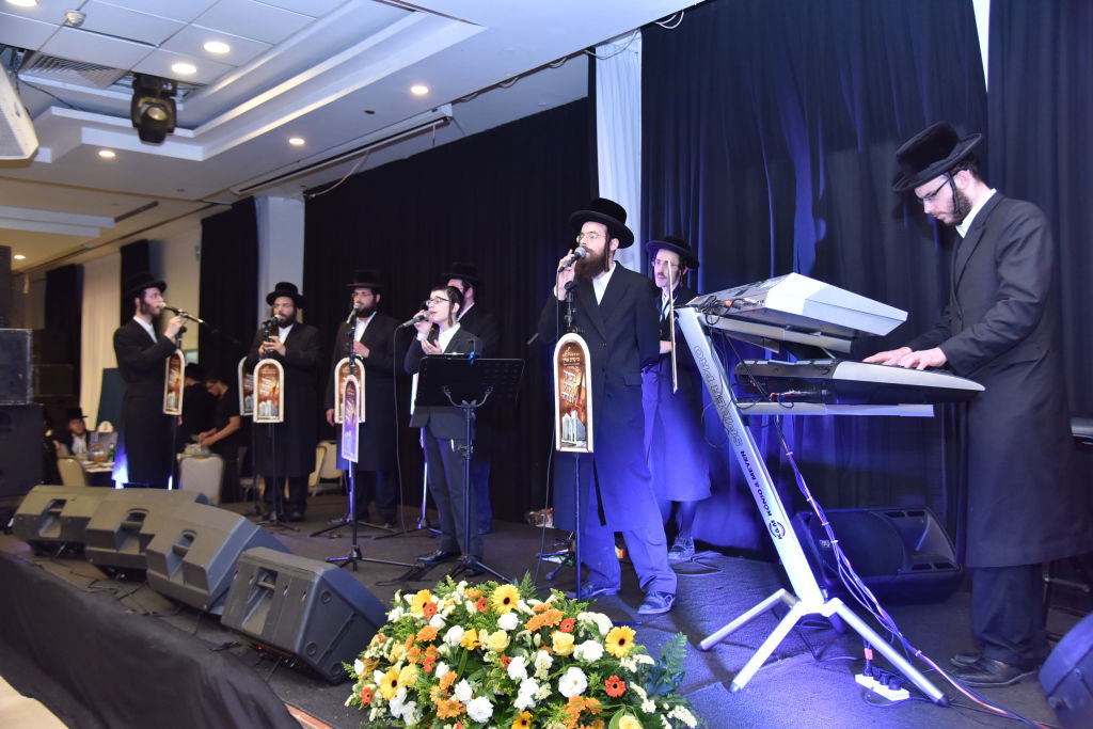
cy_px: 364
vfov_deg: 42.3
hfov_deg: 60.3
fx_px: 941
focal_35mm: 31
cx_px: 546
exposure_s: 1/100
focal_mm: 31
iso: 1000
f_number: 4
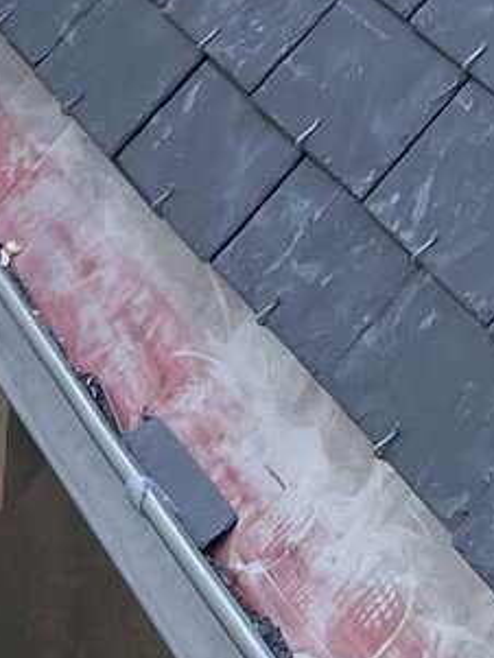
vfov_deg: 10.4
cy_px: -863
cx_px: 507
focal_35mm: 166
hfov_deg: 8.9
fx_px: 3156
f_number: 1.6
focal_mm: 4.2
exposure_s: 1/997
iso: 32
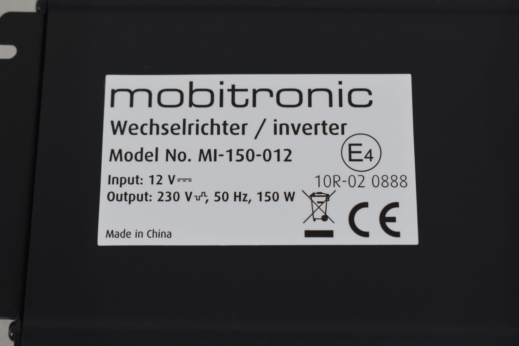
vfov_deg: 18.9
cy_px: 173
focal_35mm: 72
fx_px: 1038
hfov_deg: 28.1
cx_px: 260
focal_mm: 48
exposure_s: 1/60
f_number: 7.1
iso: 400
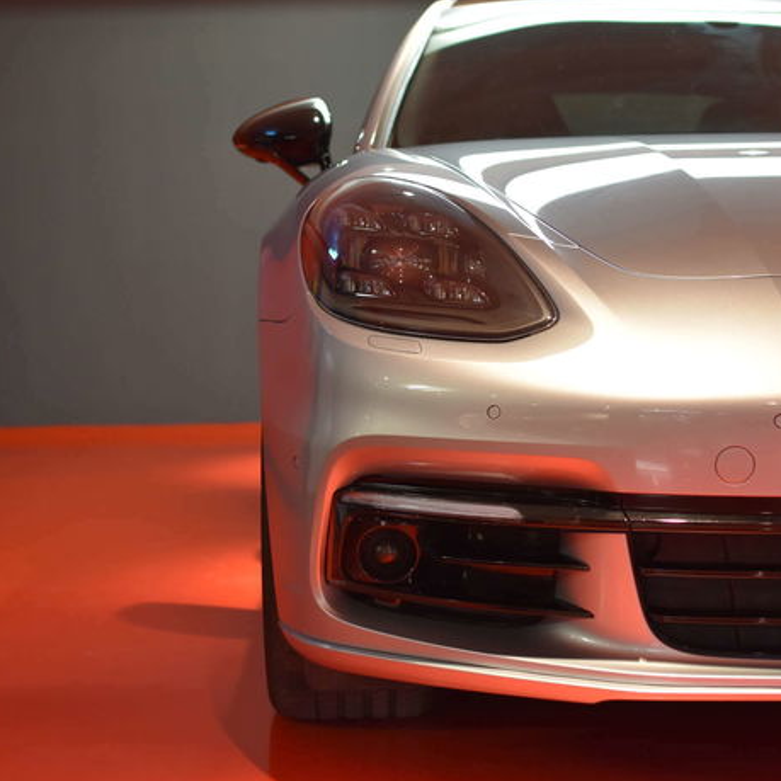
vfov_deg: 23.1
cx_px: 419
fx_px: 1907
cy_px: 362
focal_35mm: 75
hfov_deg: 23.1
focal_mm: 35
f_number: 2.8
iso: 800
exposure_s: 1/60
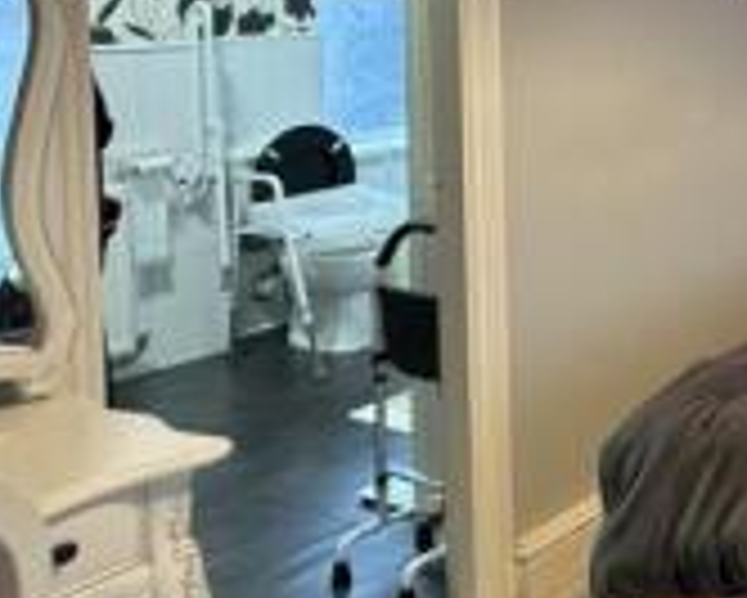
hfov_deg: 27.0
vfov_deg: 29.6
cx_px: 1127
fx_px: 1062
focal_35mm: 48
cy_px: 16
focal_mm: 2.22
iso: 500
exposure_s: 1/50
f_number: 2.2
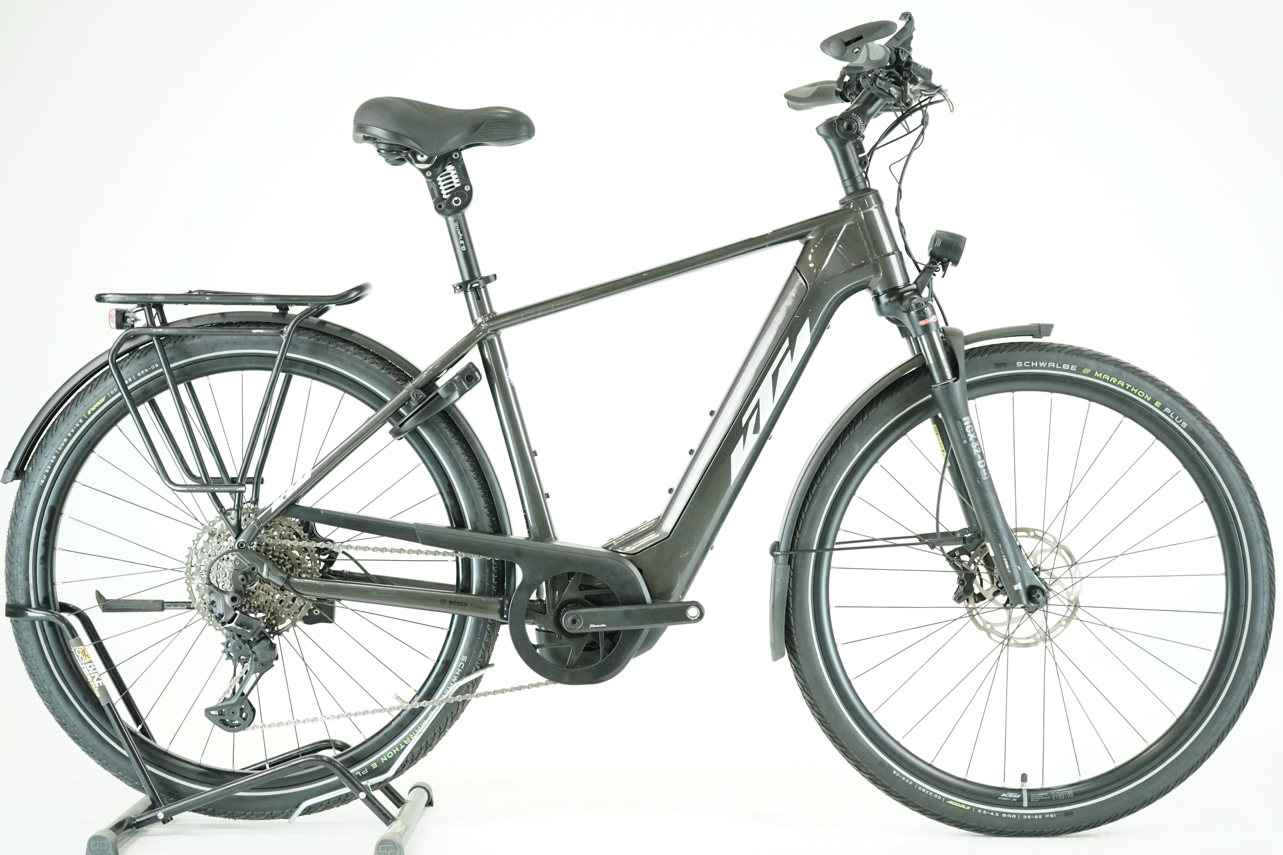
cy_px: 428
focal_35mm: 57
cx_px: 642
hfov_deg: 35.1
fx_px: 2031
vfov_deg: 23.8
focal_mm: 57
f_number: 5.6
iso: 4000
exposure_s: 1/200
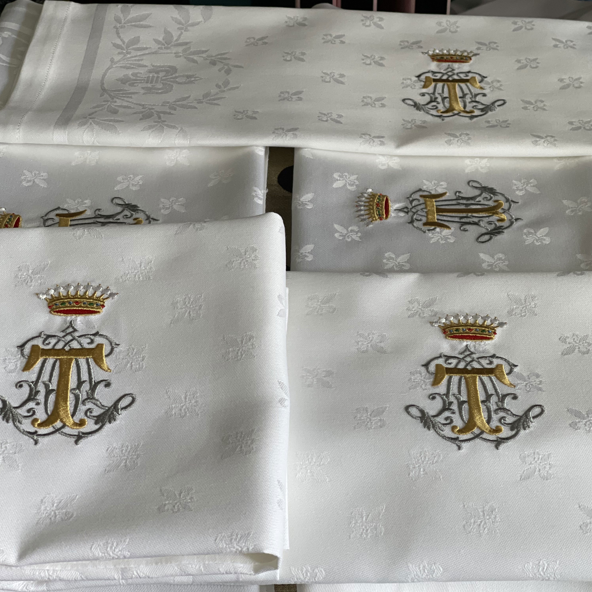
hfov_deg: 22.7
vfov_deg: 22.8
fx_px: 1470
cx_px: 380
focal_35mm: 76
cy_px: 295
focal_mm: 7.5
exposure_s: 1/121
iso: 125
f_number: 2.2
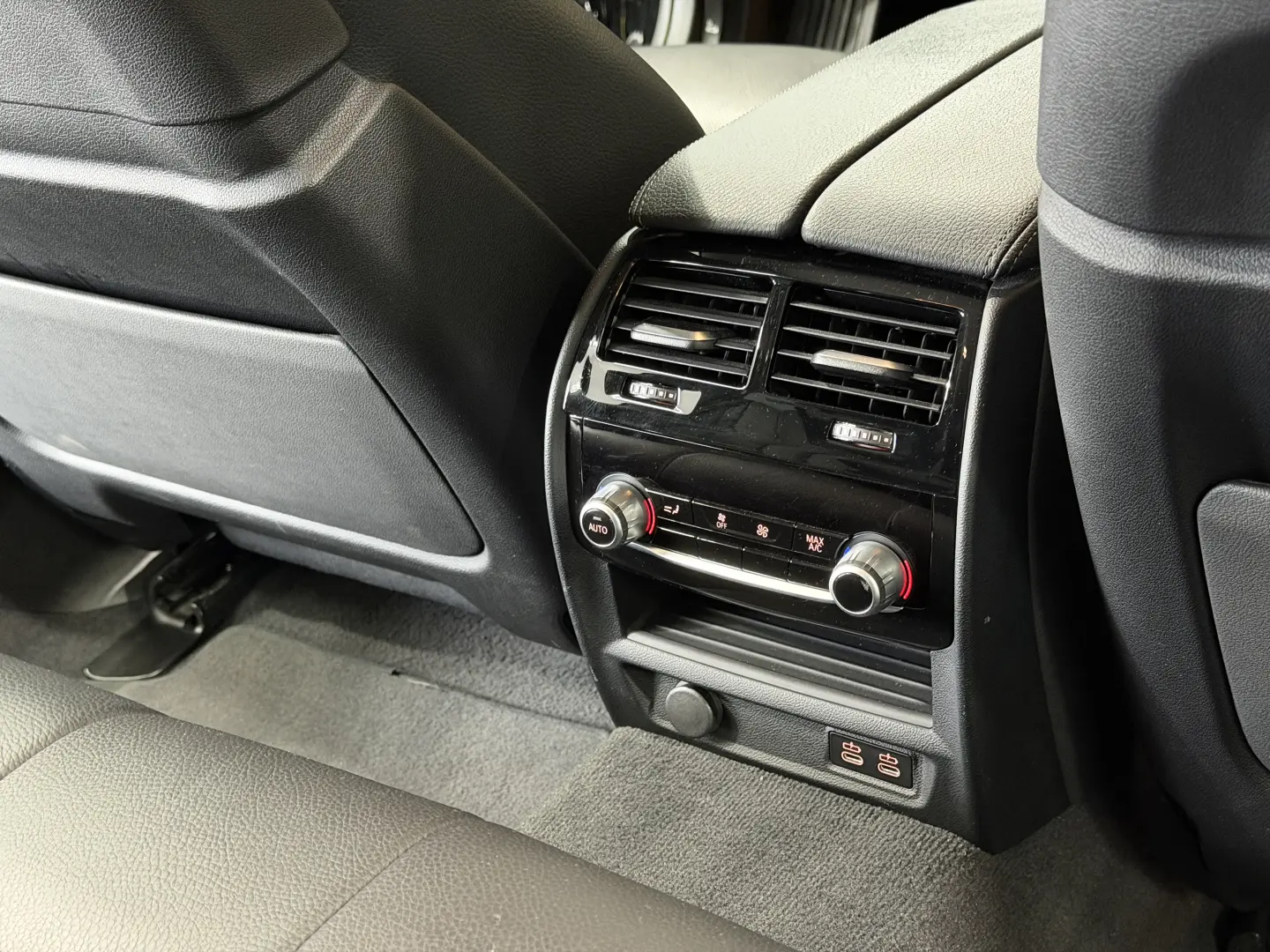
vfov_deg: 30.3
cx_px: 635
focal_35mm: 48
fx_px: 1761
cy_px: 476
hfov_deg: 39.7
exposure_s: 1/27
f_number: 1.78
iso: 640
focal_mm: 6.76
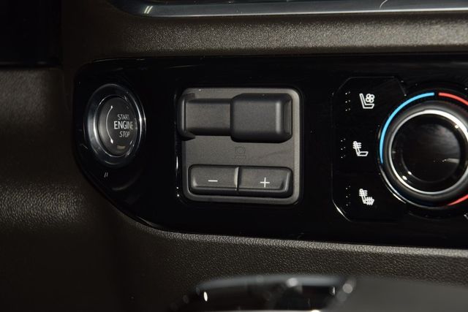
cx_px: 234
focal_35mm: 105
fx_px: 1365
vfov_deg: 13.0
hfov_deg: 19.5
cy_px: 156
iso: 100
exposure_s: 1/125
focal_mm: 70
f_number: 8
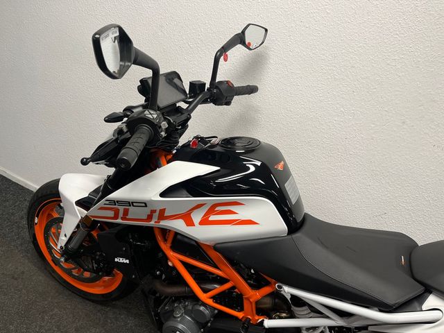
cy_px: 166
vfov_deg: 53.1
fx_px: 333
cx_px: 222
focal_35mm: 26
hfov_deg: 67.3
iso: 125
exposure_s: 1/100
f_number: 1.6
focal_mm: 5.1
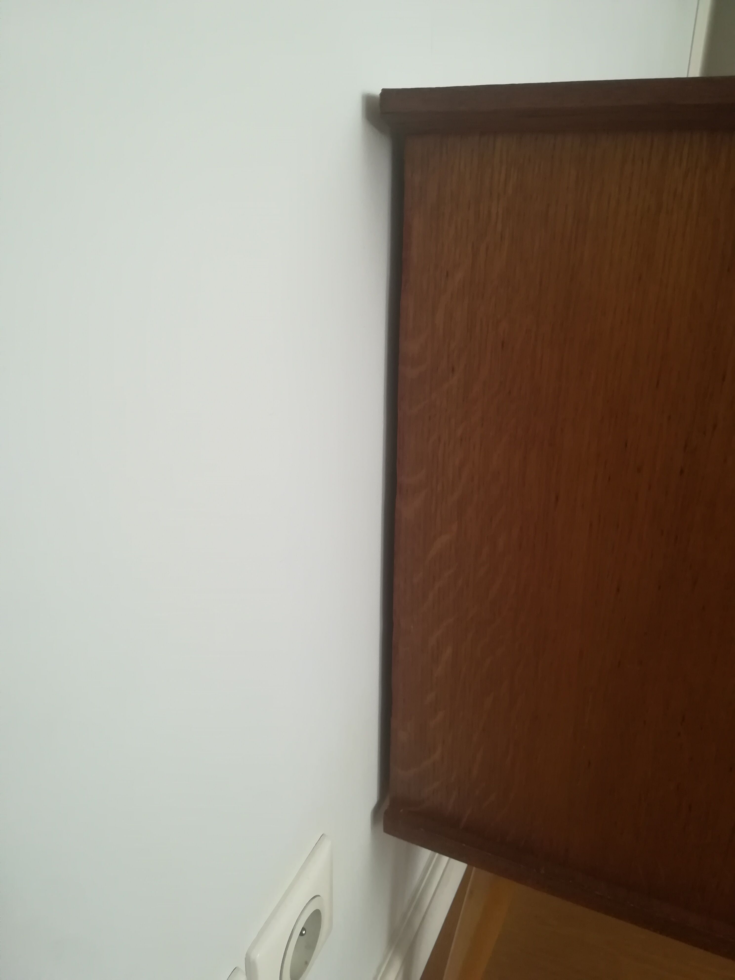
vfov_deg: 67.3
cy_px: 490
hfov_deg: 53.1
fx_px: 736
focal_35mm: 26
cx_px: 368
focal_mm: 3.83
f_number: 2.2
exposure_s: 1/25
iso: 400
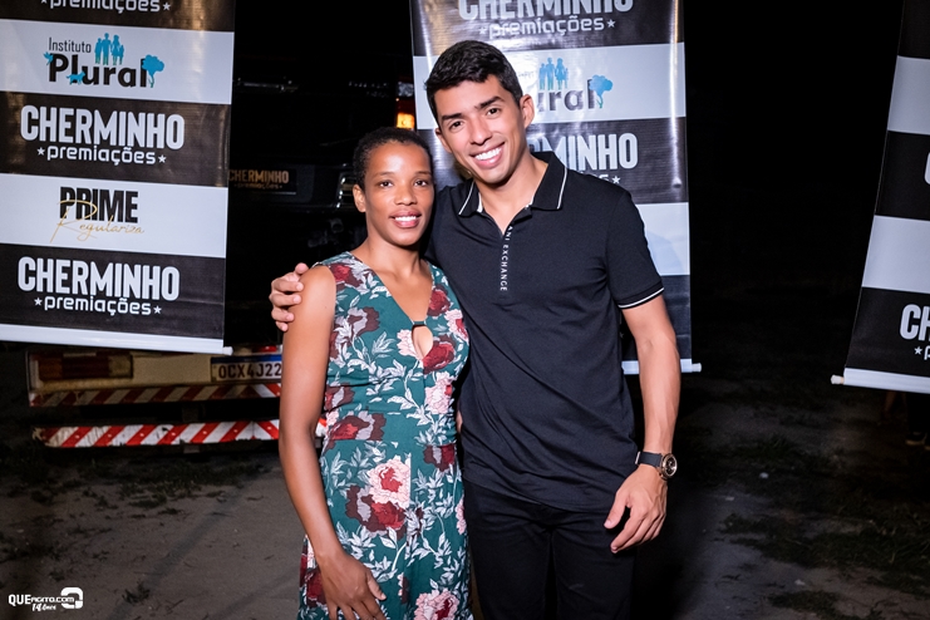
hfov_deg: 53.1
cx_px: 465
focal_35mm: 36
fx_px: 930
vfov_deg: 36.9
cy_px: 310
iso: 2500
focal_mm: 24
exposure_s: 1/320
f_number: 2.8
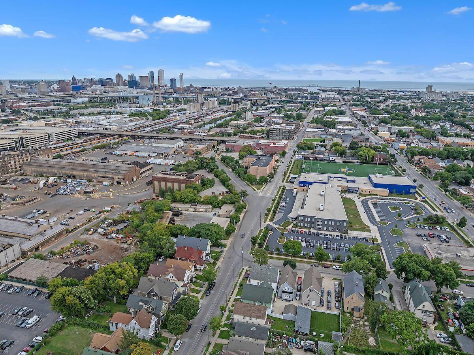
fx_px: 329
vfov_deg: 56.8
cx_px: 237
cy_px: 178
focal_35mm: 24
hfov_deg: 71.6
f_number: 2.8
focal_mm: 12.29
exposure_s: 1/2500
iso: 100
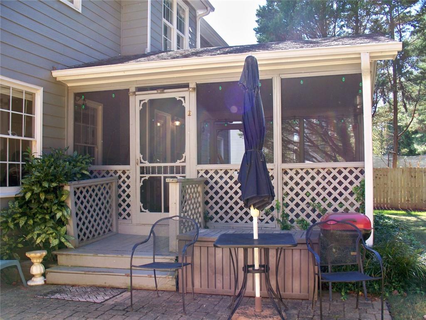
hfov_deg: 52.6
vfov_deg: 40.7
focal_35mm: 35
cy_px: 160
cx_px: 213
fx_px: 431
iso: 100
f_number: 2.8
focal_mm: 7.54
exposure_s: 1/200
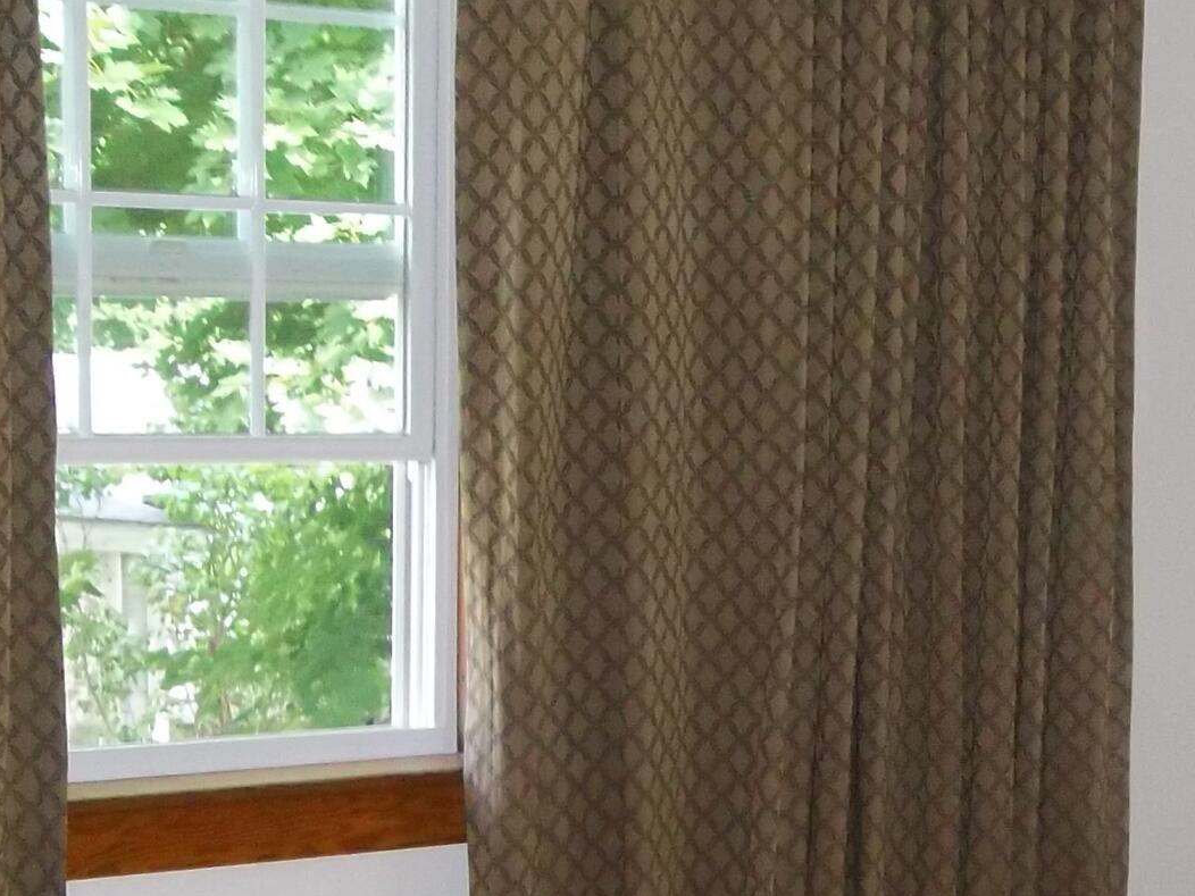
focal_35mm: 77
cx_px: 972
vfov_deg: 19.0
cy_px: 713
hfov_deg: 24.9
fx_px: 2658
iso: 320
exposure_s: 1/30
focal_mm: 4.9
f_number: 3.5
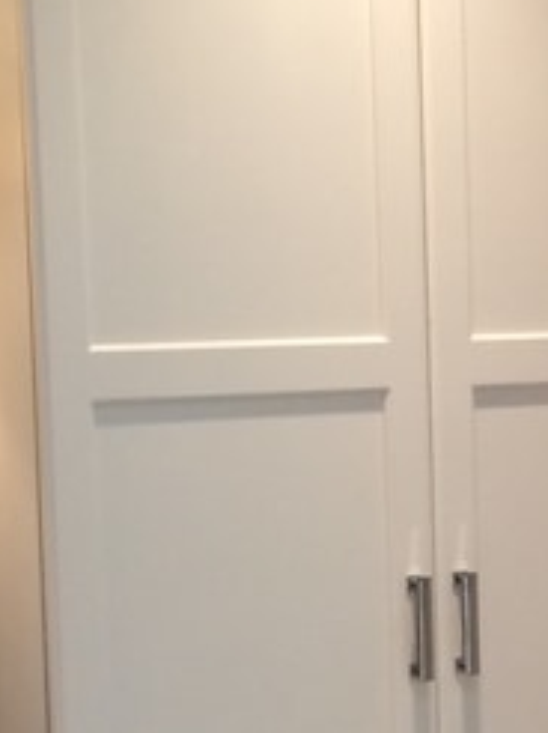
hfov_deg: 11.7
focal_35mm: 122
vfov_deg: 16.1
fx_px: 2580
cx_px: 751
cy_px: 536
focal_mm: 4.12
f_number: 2.2
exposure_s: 1/30
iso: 64
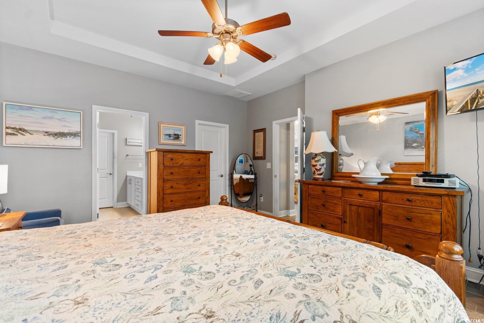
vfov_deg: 77.3
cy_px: 162
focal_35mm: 15
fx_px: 202
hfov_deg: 100.4
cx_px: 242
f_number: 4.5
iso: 100
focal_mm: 10
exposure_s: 1.3
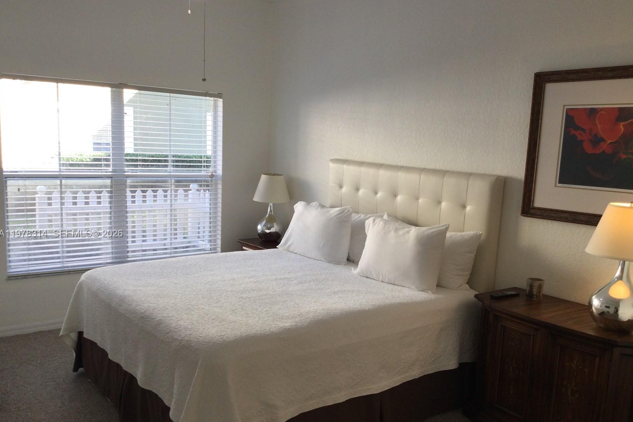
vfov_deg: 39.9
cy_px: 234
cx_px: 321
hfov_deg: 57.2
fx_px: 580
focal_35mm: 33
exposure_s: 1/60
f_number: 2.4
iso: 25
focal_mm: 3.3
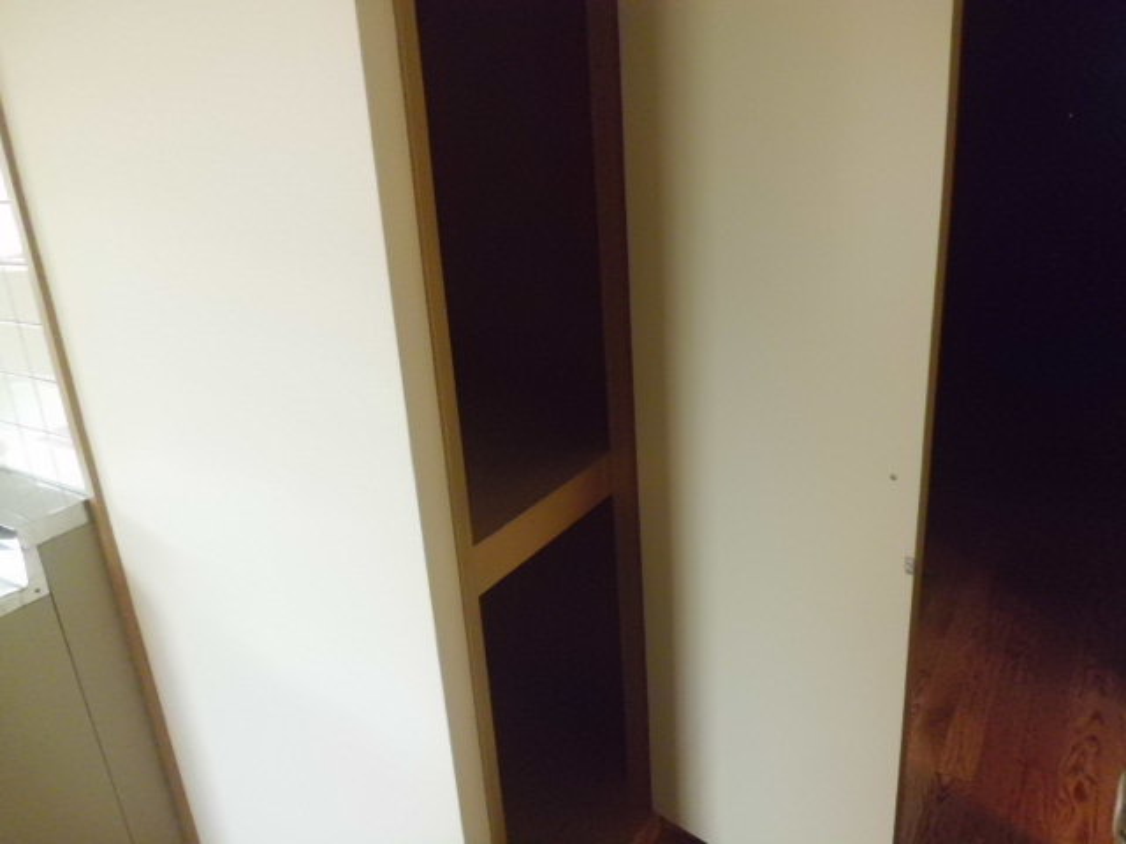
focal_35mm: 26
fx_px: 846
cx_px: 563
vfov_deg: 53.1
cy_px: 422
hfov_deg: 67.3
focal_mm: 4.7
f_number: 2.8
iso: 400
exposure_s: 1/60
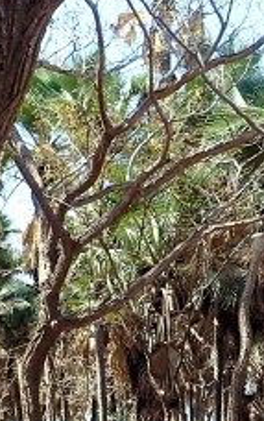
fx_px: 988
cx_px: 190
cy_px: 370
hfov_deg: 15.2
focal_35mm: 86
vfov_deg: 23.5
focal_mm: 4.5
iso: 100
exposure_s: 1/500
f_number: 2.8
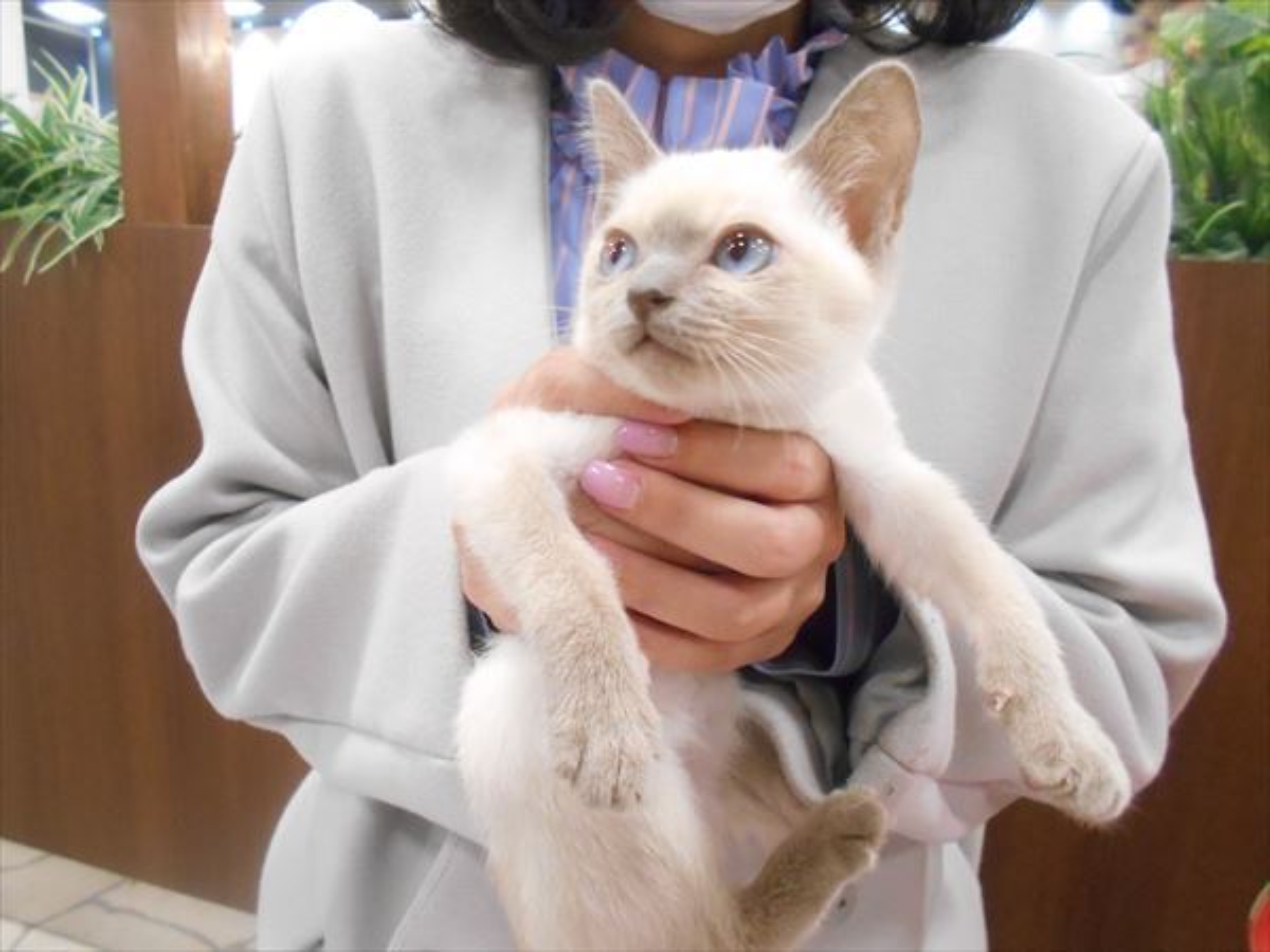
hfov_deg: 67.3
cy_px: 476
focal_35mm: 26
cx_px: 635
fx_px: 954
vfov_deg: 53.1
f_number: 3.2
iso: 800
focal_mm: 4.6
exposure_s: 1/50
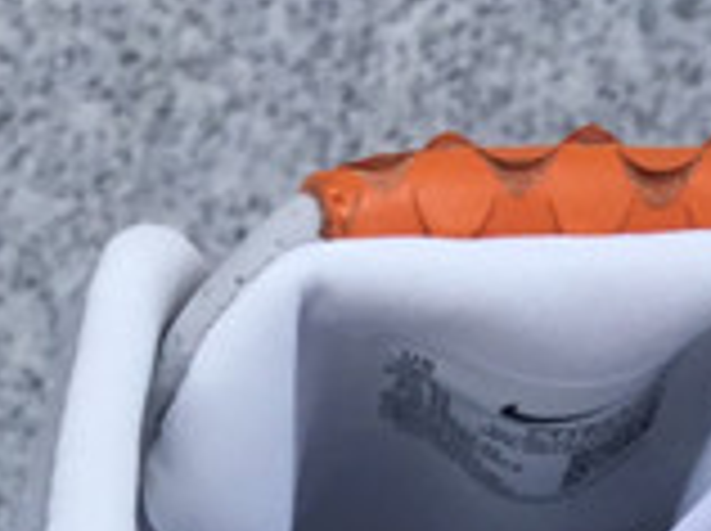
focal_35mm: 177
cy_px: 1168
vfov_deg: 7.9
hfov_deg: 11.1
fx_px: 3630
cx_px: -9
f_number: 2.4
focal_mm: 3.3
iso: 25
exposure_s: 1/420
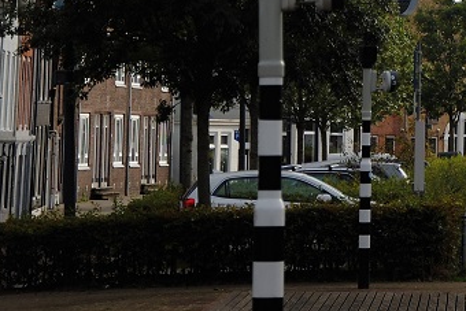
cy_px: -97
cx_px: 526
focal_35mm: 274
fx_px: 3548
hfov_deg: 7.5
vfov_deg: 5.0
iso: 140
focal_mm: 62
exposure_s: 1/500
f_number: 5.6
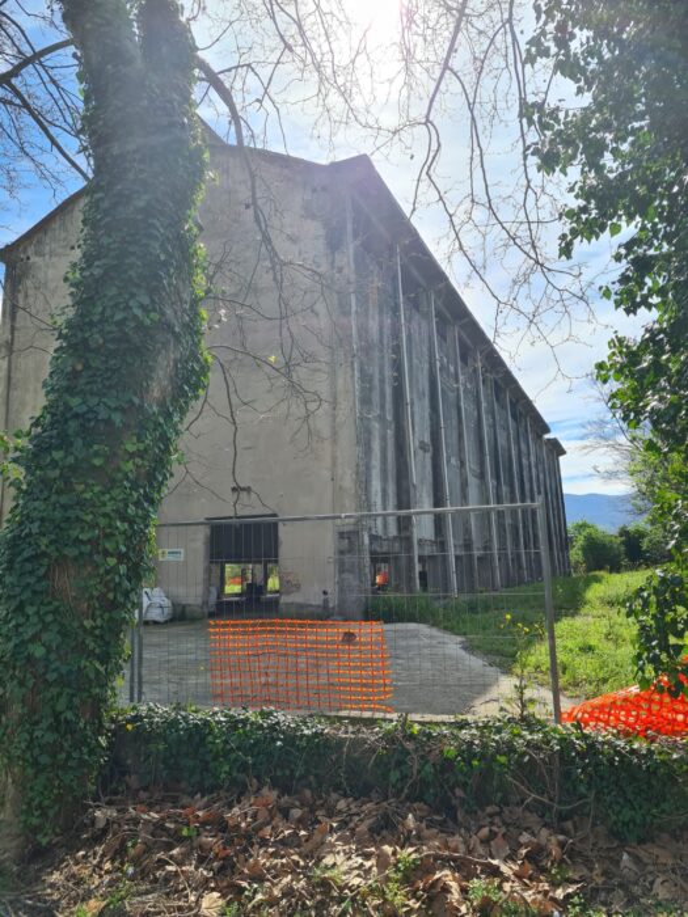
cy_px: 458
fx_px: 689
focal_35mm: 26
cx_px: 344
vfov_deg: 67.3
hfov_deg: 53.1
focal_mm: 5.4
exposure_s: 1/1916
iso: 50
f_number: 1.8
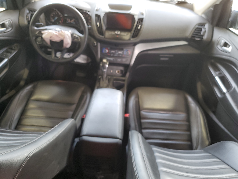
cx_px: 119
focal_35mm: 26
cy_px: 90
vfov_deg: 53.1
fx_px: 179
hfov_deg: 67.3
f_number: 1.5
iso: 62
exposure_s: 1/60.2
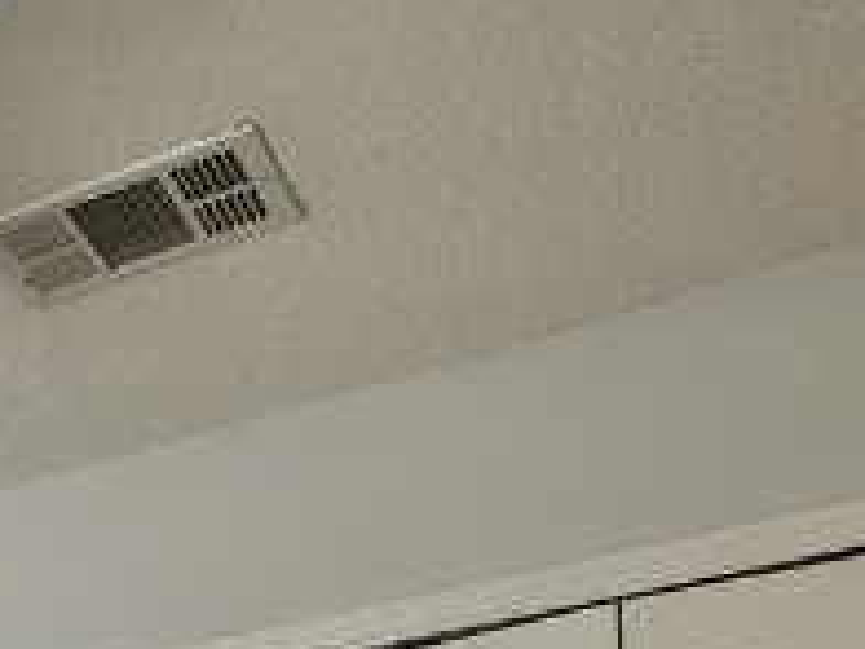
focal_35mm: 68
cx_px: -618
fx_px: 1699
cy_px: 1302
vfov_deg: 16.4
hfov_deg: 21.1
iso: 50
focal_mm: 2.2
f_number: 2.2
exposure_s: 1/128
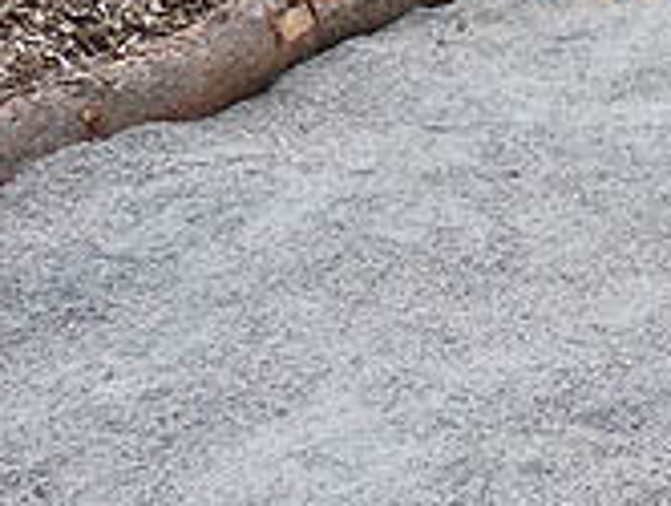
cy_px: -190
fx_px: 2019
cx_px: 825
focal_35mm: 104
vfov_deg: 13.6
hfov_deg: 17.9
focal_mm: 4.8
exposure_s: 1/100
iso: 100
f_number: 3.6
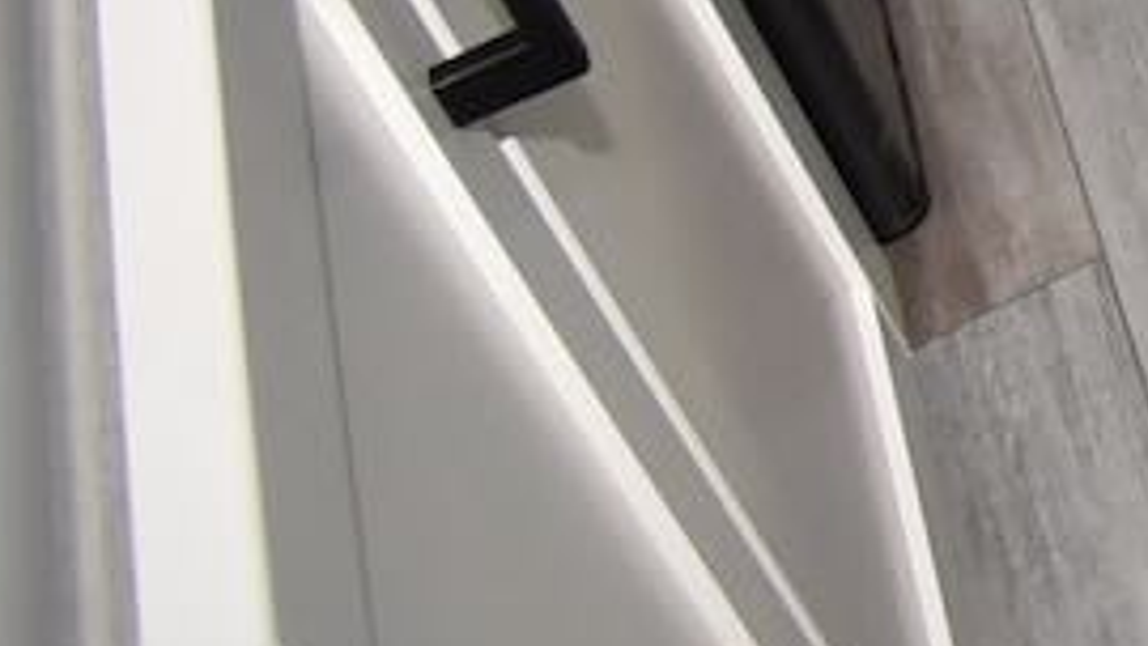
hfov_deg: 12.0
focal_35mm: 105
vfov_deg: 9.3
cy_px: -1258
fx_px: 3197
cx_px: 3291
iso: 800
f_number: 5
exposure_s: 1/100
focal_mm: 10
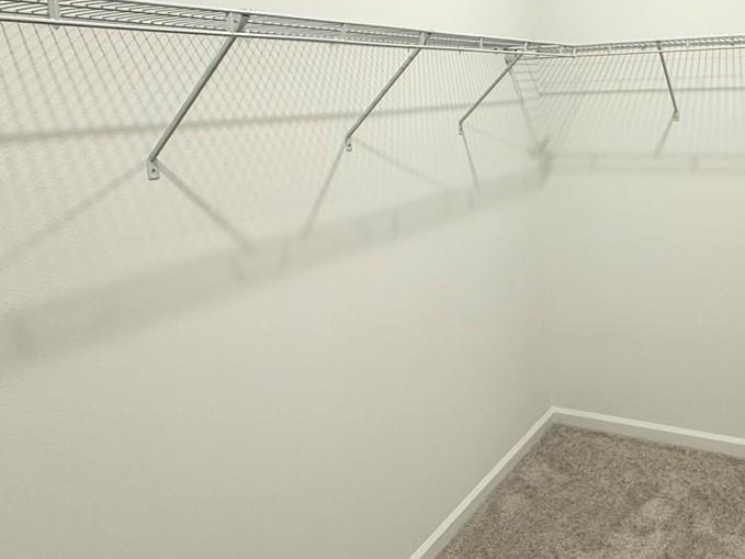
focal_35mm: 33
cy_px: 188
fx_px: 710
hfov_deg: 53.0
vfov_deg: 42.4
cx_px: 553
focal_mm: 2.22
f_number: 2.2
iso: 160
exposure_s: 1/120
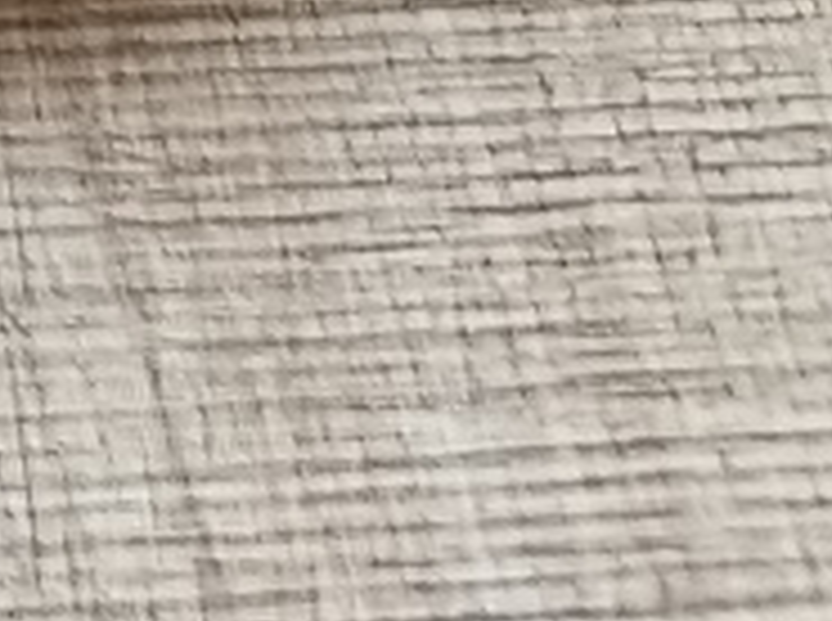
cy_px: -1161
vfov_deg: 7.7
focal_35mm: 169
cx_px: -1547
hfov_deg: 9.5
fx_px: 4054
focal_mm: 5.58
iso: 250
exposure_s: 1/100
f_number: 1.8
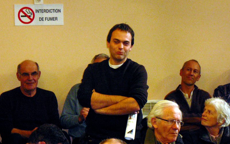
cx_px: 115
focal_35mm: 146
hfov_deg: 14.3
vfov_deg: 9.0
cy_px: 76
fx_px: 915
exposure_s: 1/30
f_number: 4
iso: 400
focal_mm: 20.4
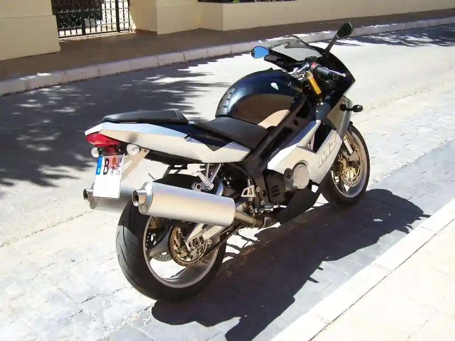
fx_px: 499
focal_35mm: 38
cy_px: 170
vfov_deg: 37.7
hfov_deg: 49.0
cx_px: 228
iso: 80
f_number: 4
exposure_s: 1/640
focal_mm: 6.3
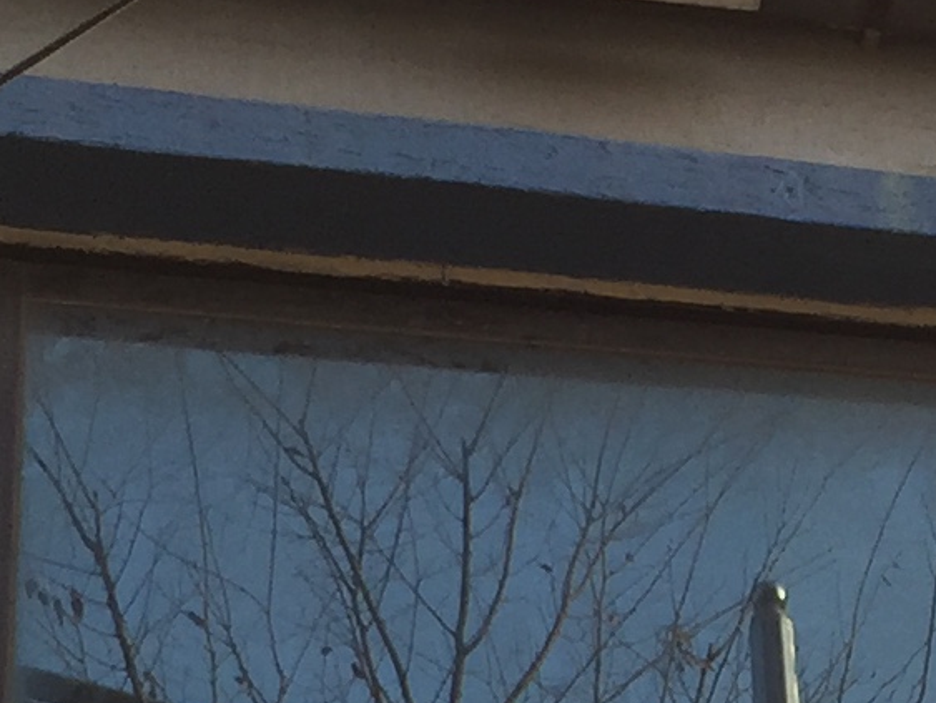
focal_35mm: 168
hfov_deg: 11.4
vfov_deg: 8.5
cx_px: 1264
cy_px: 1217
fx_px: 4546
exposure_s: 1/271
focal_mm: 4.15
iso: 32
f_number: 2.2
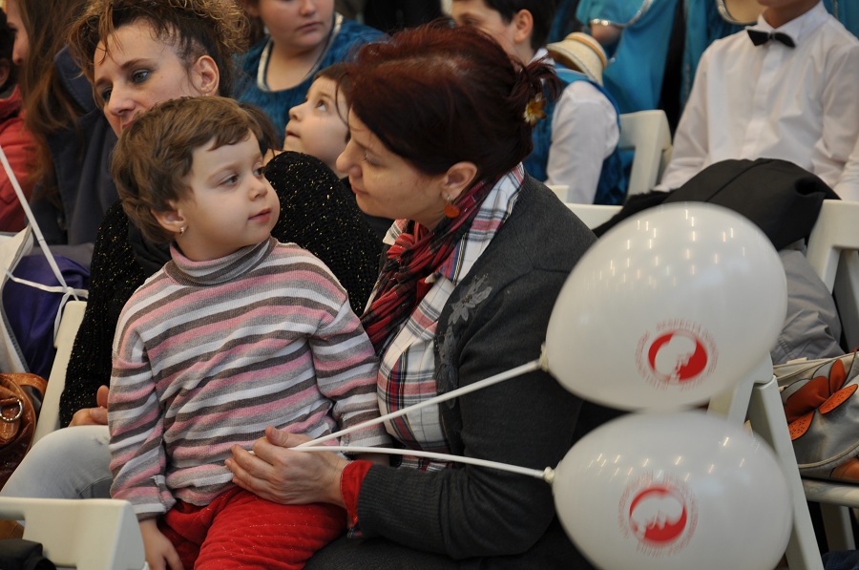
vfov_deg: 10.1
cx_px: 430
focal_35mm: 135
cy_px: 285
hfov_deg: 15.2
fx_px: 3216
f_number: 5.6
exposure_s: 1/25
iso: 250
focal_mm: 90
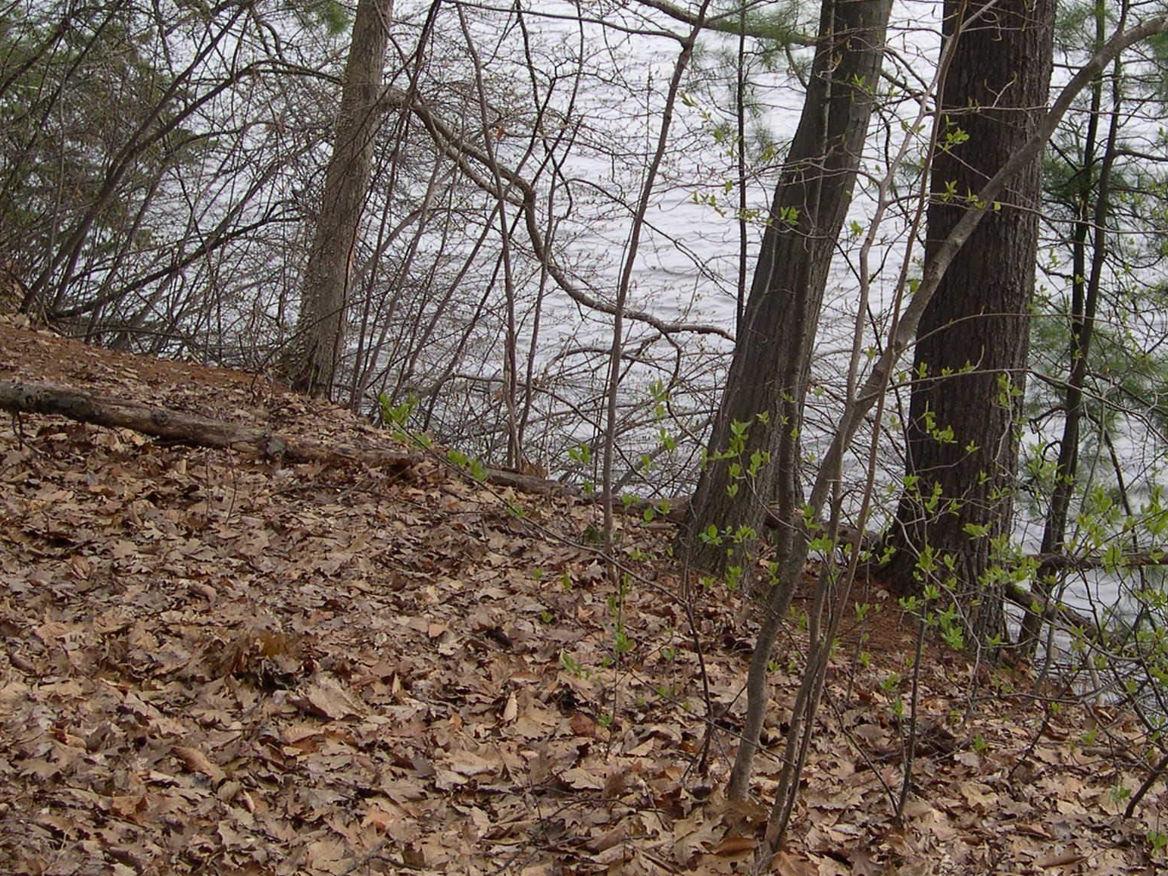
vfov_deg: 26.0
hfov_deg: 34.3
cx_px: 664
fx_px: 1889
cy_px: 319
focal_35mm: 56
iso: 100
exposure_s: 1/474
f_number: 2.8
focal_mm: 8
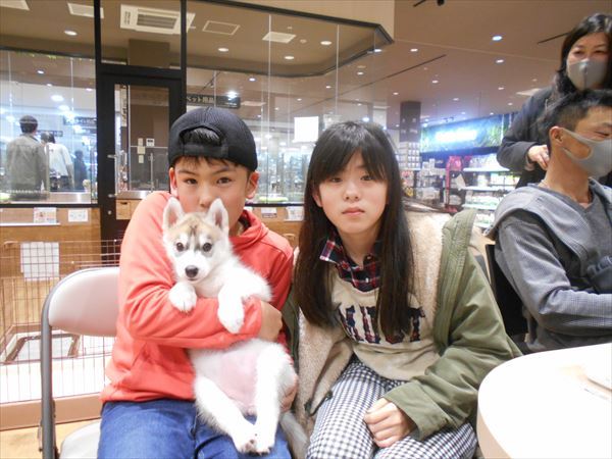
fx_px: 460
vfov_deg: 53.1
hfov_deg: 67.3
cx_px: 306
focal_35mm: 26
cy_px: 230
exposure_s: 1/25
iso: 400
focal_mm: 4.6
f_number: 3.2
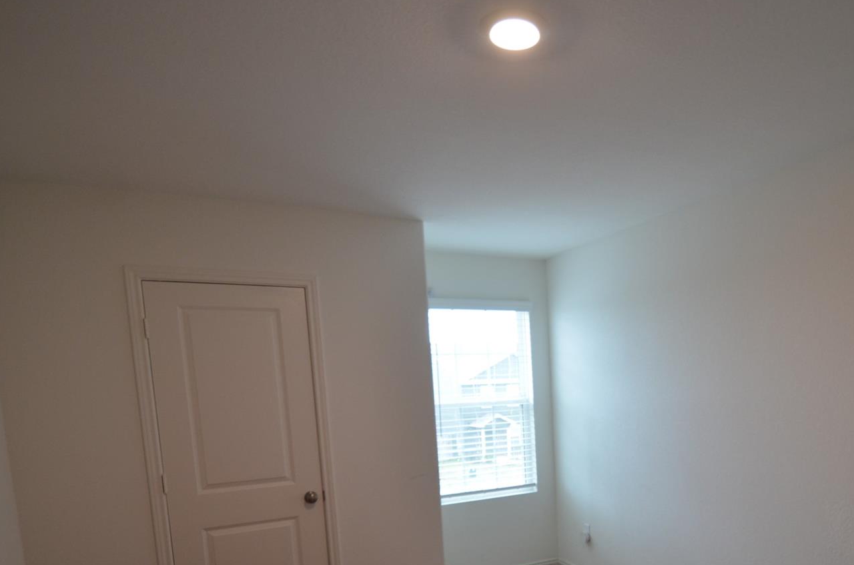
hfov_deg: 70.9
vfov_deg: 50.4
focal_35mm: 24
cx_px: 593
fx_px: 568
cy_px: 434
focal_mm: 10
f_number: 4
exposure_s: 1/60
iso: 400
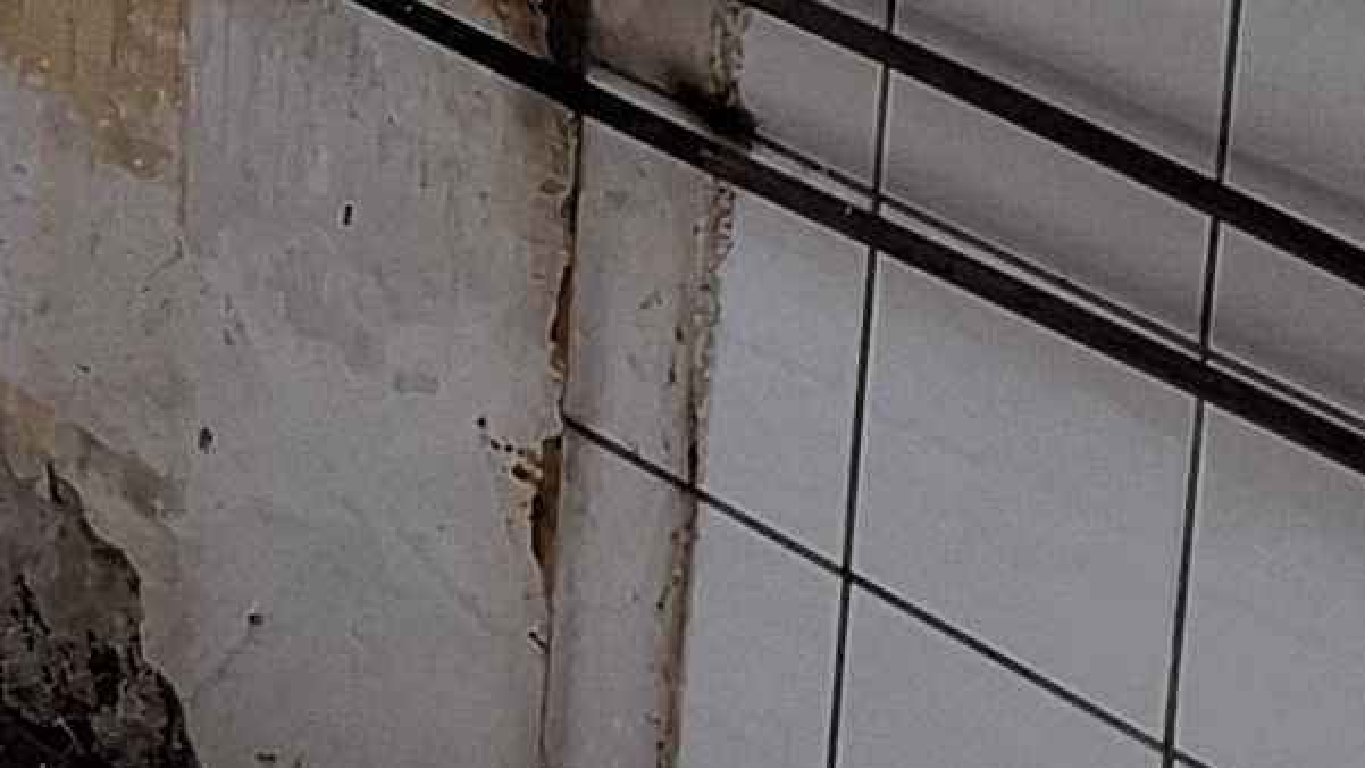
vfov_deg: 6.9
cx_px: -1122
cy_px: -691
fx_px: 6153
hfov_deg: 11.7
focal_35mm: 170
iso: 50
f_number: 1.8
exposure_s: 1/401
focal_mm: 5.54
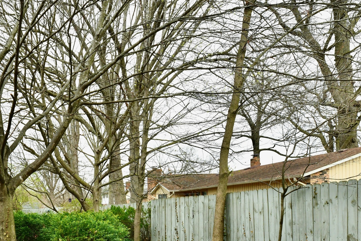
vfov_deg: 40.5
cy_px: 214
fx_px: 301
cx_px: 30
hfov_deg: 53.4
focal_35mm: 30
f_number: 7.1
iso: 640
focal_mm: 14
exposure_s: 1/200
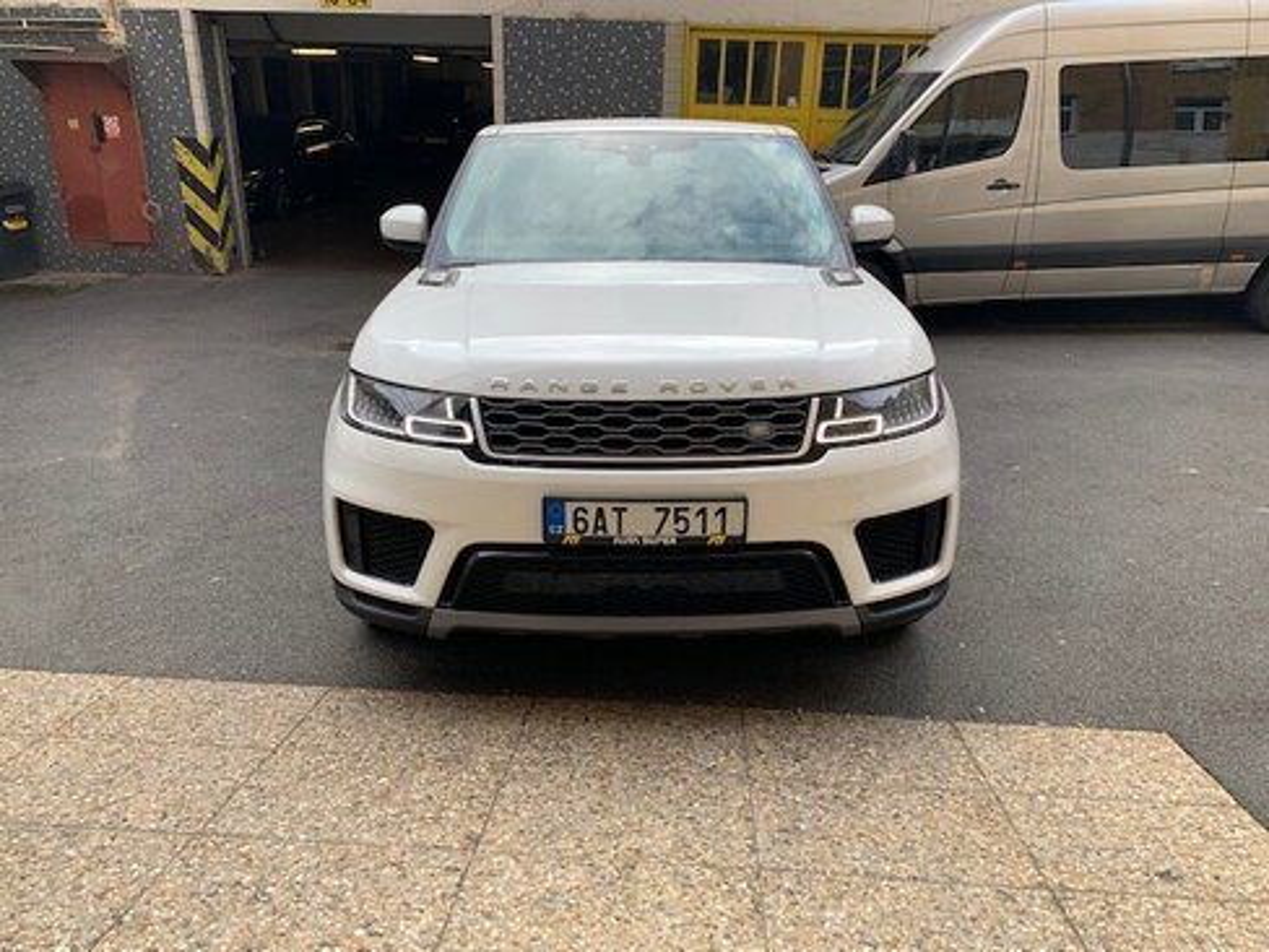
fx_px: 953
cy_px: 476
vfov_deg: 53.1
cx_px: 634
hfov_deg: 67.3
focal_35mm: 26
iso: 25
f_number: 1.8
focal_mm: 4.25
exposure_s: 1/278
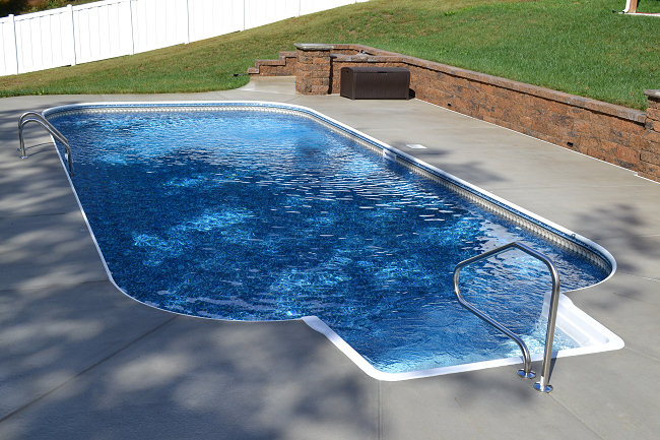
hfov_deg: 43.6
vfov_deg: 29.8
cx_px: 330
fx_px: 825
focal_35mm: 45
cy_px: 220
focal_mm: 30
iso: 100
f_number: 8
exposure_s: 1/250
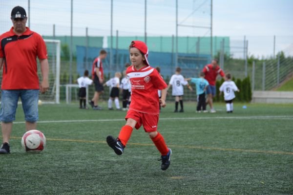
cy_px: 98
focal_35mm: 142
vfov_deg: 9.6
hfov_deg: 14.4
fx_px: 1159
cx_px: 146
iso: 400
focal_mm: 95
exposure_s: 1/1250
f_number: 5.6
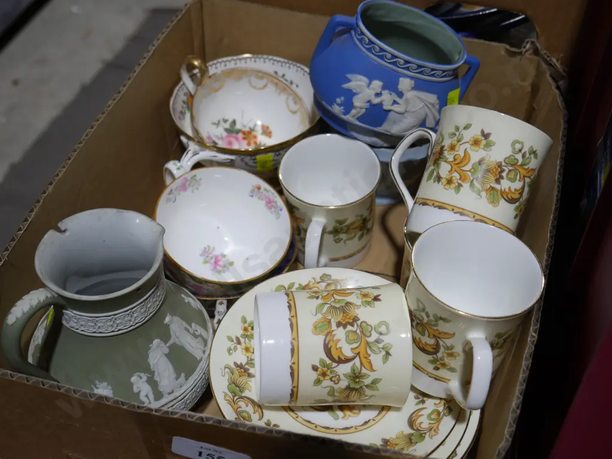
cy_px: 230
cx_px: 306
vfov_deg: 32.9
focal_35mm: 44
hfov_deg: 42.9
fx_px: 778
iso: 200
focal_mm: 22
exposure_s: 1/100
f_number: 4.7
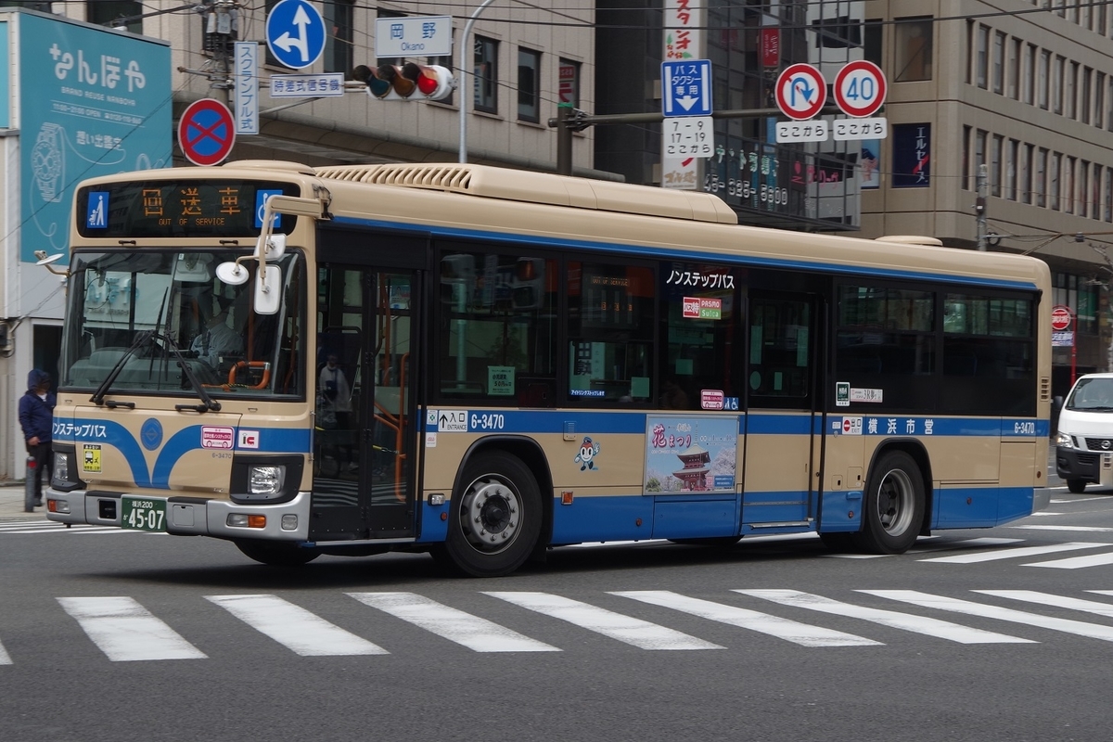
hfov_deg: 28.1
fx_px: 2226
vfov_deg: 18.9
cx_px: 556
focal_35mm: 72
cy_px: 371
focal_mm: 48
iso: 200
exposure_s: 1/200
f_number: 10
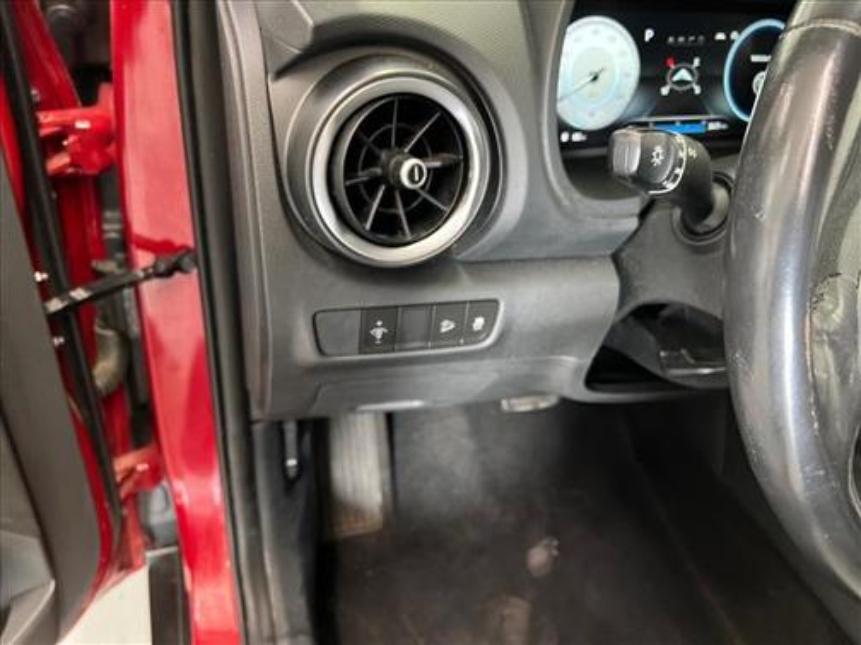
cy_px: 322
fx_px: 647
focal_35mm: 26
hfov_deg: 67.3
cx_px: 430
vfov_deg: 53.1
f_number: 1.5
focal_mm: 5.7
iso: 640
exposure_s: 1/30
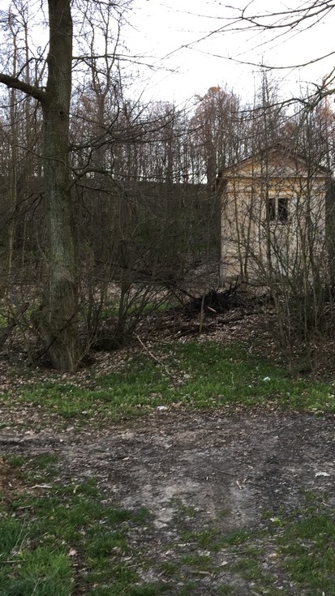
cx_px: 243
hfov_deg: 27.4
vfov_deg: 47.4
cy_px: 298
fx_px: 680
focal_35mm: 43
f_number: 2.2
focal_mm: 4.15
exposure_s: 1/50
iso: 32
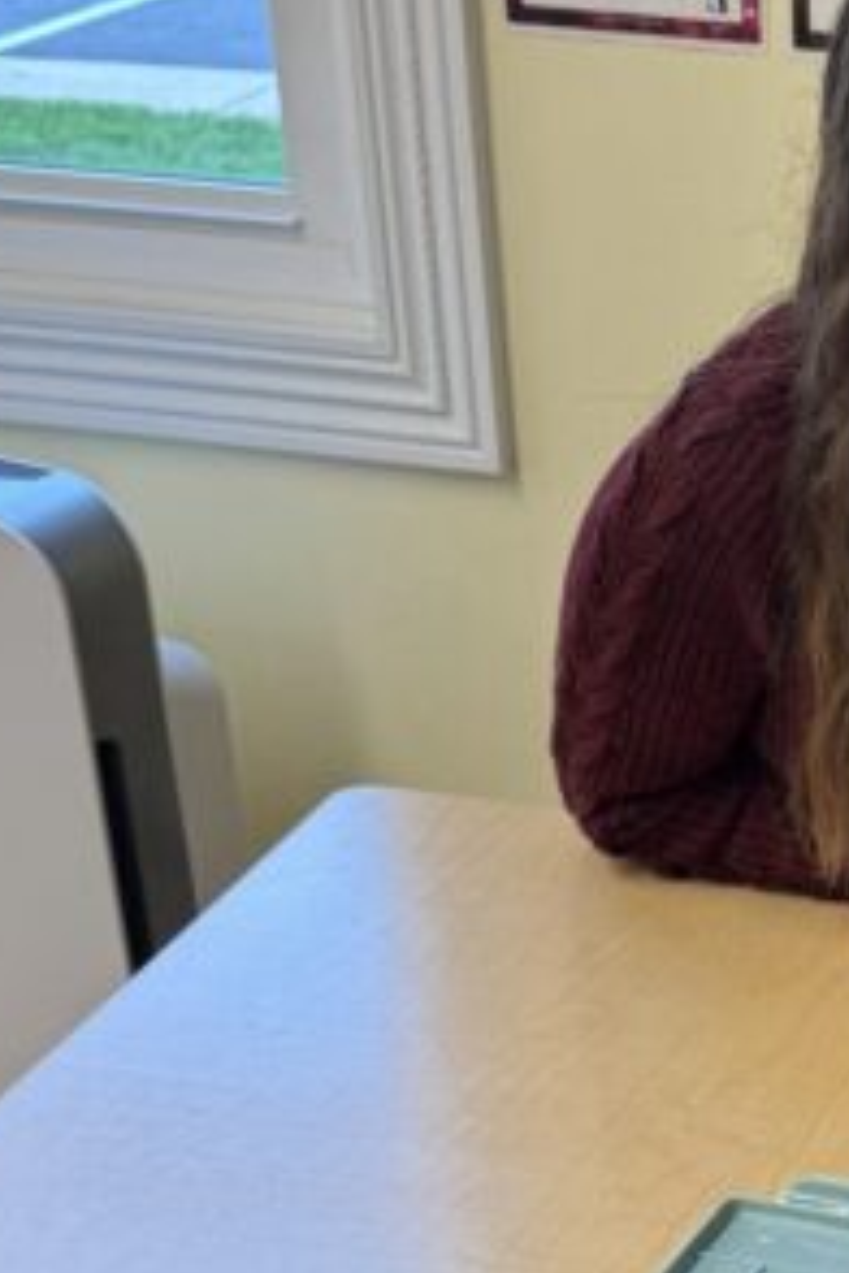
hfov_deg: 15.1
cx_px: 1044
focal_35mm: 87
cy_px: 1208
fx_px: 3077
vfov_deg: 22.7
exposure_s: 1/120
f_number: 1.78
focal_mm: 6.76
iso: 125
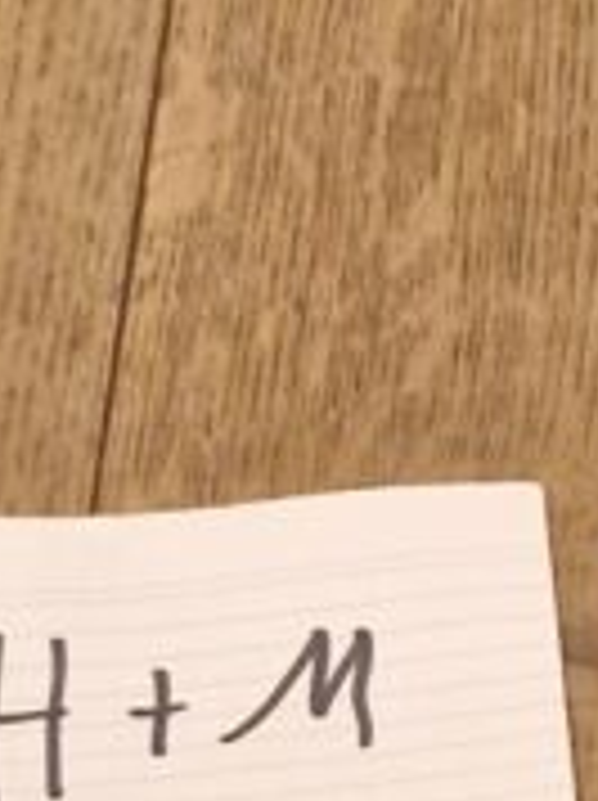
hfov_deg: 7.6
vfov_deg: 9.0
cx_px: 1497
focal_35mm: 181
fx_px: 4179
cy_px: 2349
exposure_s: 1/100
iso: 64
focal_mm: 5.4
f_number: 1.8
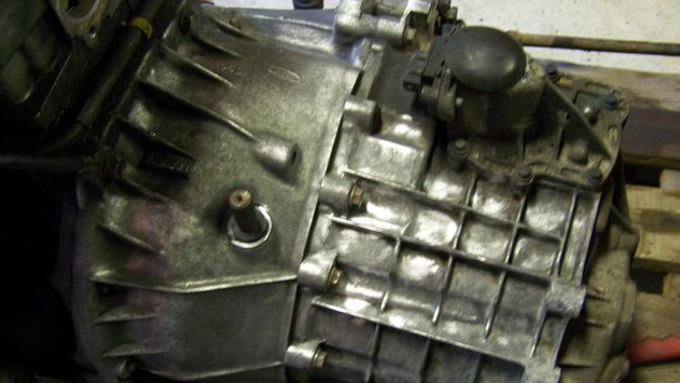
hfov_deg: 48.4
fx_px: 757
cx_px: 339
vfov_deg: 28.2
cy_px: 244
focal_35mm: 42
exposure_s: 1/8
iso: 160
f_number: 2.8
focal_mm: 6.3
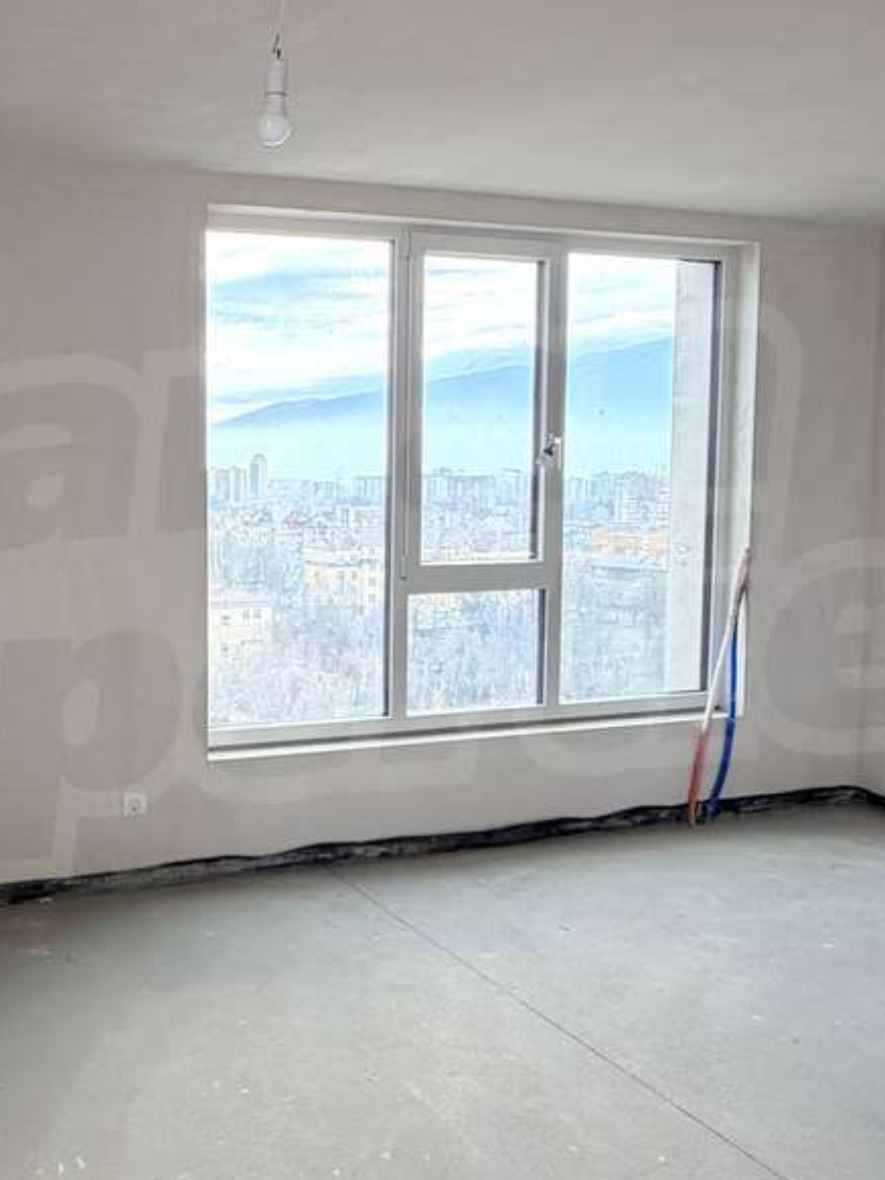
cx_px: 117
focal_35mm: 36
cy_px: 598
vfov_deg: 51.4
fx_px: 1228
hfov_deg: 37.5
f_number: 2.2
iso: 80
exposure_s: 1/121
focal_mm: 2.22
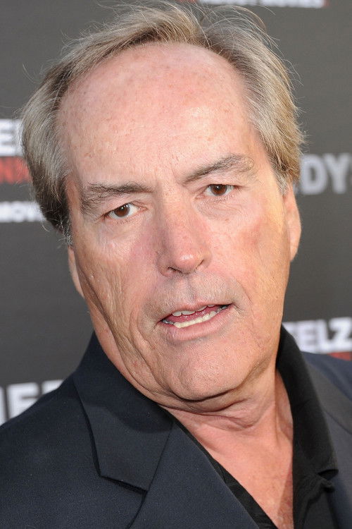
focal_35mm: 105
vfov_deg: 19.5
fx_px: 1540
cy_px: 264
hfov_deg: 13.0
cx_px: 176
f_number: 7.1
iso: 500
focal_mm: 105
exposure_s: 1/100
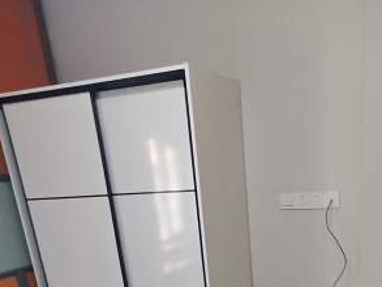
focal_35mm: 41
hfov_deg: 44.9
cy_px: 365
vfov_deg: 29.1
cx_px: 262
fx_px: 453
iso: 400
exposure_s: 1/36.8
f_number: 2.2
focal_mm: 1.91
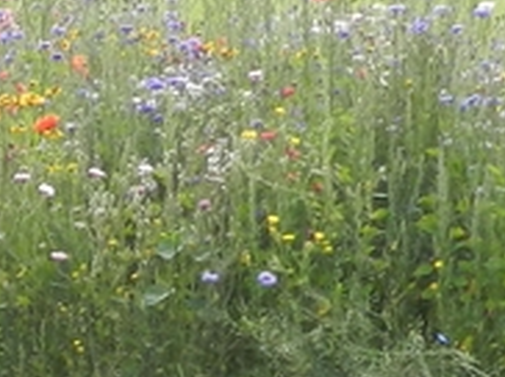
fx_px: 3074
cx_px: -677
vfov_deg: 6.9
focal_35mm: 211
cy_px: 571
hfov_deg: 8.6
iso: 160
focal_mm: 5.6
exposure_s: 1/500
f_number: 3.7
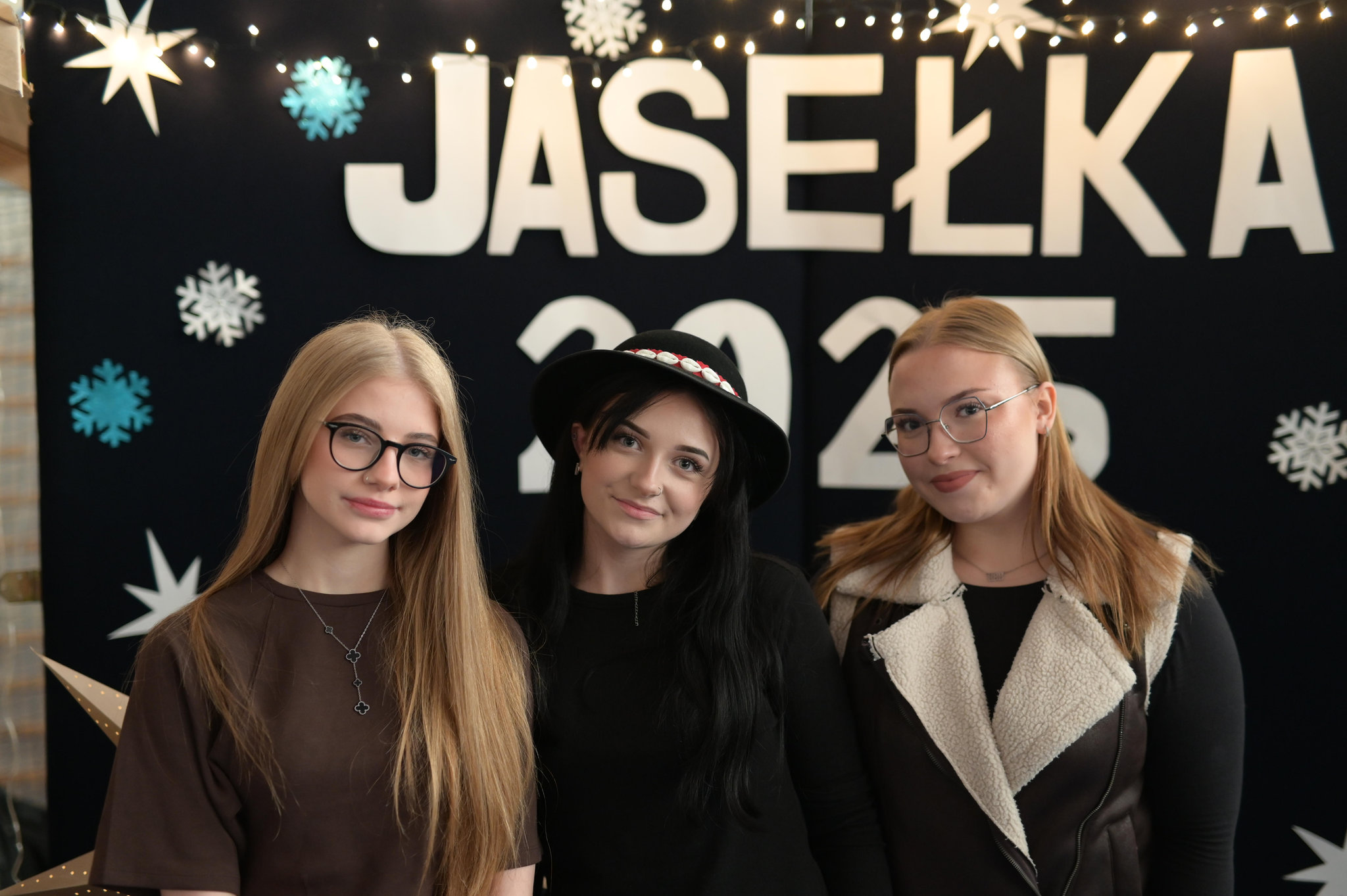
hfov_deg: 39.6
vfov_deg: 27.0
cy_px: 448
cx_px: 674
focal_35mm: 50
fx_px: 1870
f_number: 2
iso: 2000
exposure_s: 1/160
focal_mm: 50
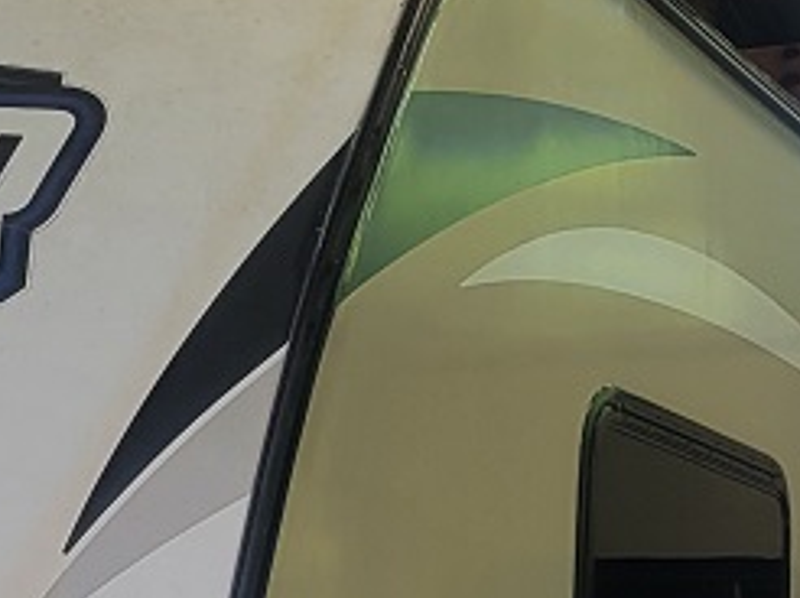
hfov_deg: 15.3
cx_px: 94
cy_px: 881
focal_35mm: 128
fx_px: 2955
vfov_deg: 11.1
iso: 40
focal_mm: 5.4
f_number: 1.8
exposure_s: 1/263
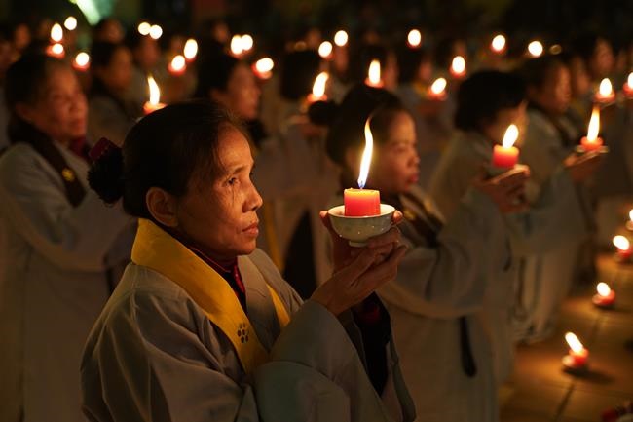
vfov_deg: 23.8
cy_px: 211
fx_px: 1002
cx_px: 316
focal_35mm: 57
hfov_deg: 35.1
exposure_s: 1/60
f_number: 2.8
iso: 2500
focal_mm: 57
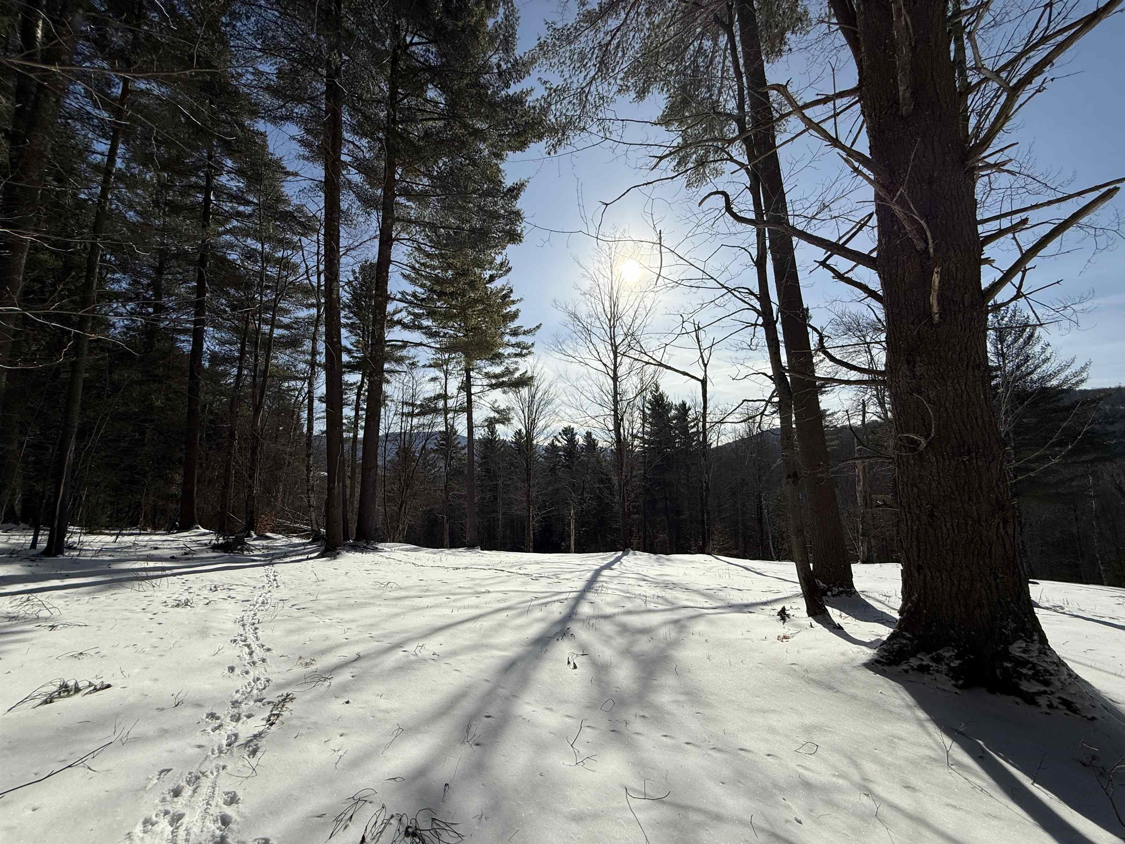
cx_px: 562
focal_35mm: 14
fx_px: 455
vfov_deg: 85.7
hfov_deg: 102.1
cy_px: 422
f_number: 2.2
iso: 50
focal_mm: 2.22
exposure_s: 1/6173
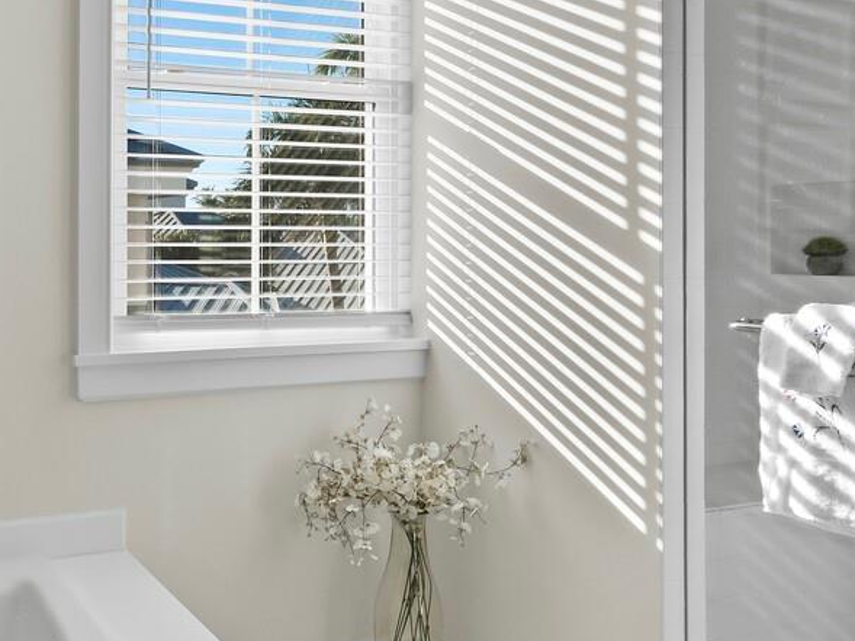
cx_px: 200
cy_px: 262
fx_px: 939
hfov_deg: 46.9
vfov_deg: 37.6
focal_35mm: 38
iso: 250
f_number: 11
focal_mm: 7
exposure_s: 1/15
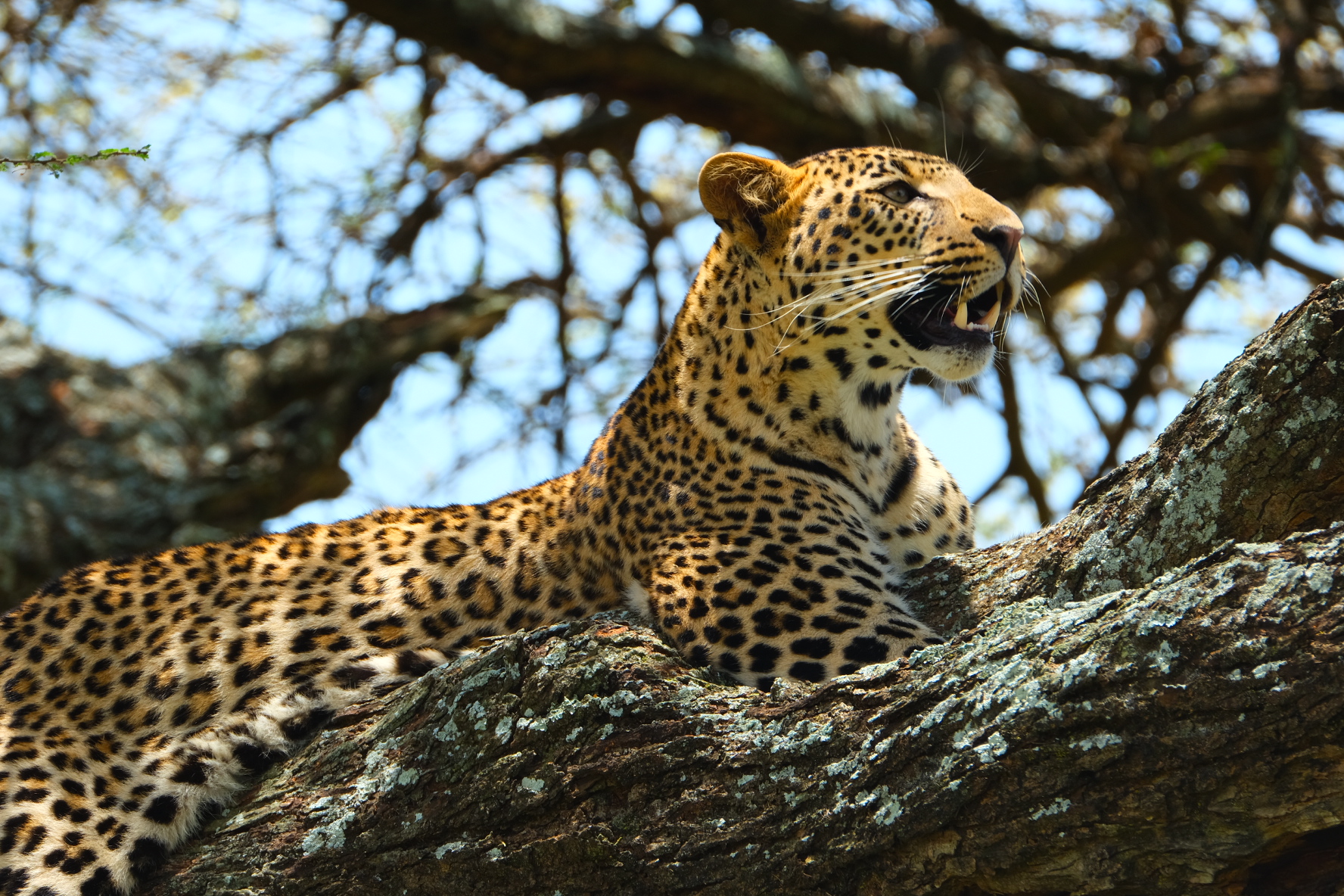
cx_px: 672
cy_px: 448
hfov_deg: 3.4
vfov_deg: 2.3
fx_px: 22398
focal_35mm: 600
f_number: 8
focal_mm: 400
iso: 250
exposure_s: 1/210
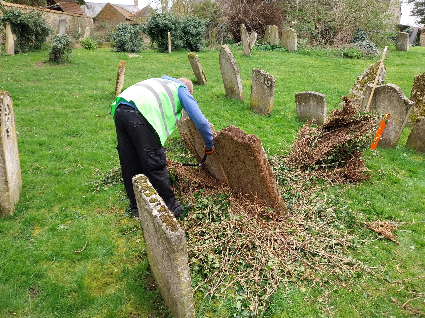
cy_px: 159
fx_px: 319
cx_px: 212
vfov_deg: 53.1
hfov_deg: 67.3
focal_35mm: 26
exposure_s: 1/147
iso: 25
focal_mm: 4
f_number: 1.8
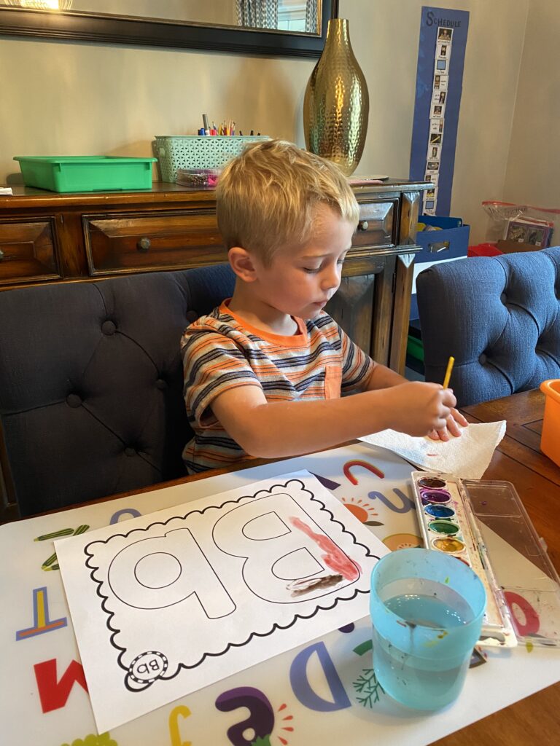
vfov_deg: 67.3
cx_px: 280
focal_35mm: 26
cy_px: 373
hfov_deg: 53.1
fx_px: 561
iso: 320
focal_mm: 4.25
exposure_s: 1/60
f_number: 1.8
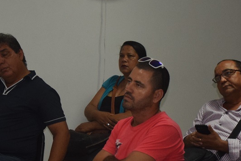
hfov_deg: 16.5
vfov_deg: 11.0
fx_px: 830
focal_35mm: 124
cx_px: 98
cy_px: 147
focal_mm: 22
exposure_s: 1/100
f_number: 5
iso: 800
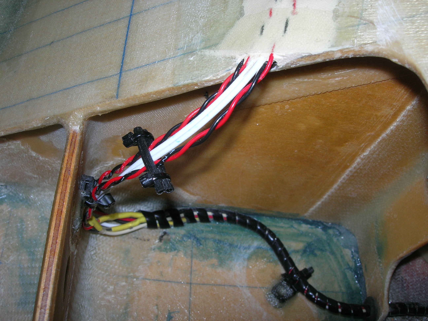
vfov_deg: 37.7
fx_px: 470
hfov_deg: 49.0
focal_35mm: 38
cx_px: 214
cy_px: 160
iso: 64
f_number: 4.8
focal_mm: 7.8
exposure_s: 1/60.1
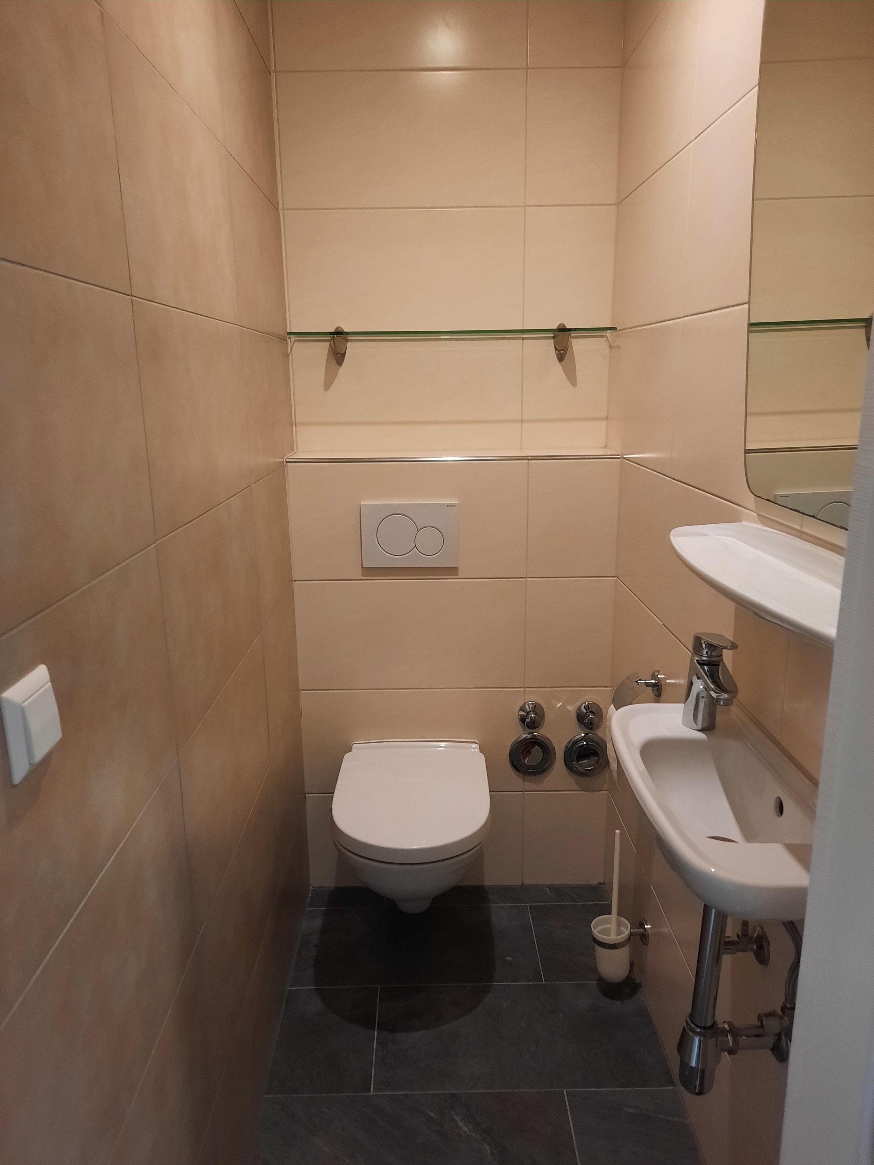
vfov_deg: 69.4
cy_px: 582
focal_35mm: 25
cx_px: 437
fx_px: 842
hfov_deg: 54.9
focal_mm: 4.6
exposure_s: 1/33
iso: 320
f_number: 2
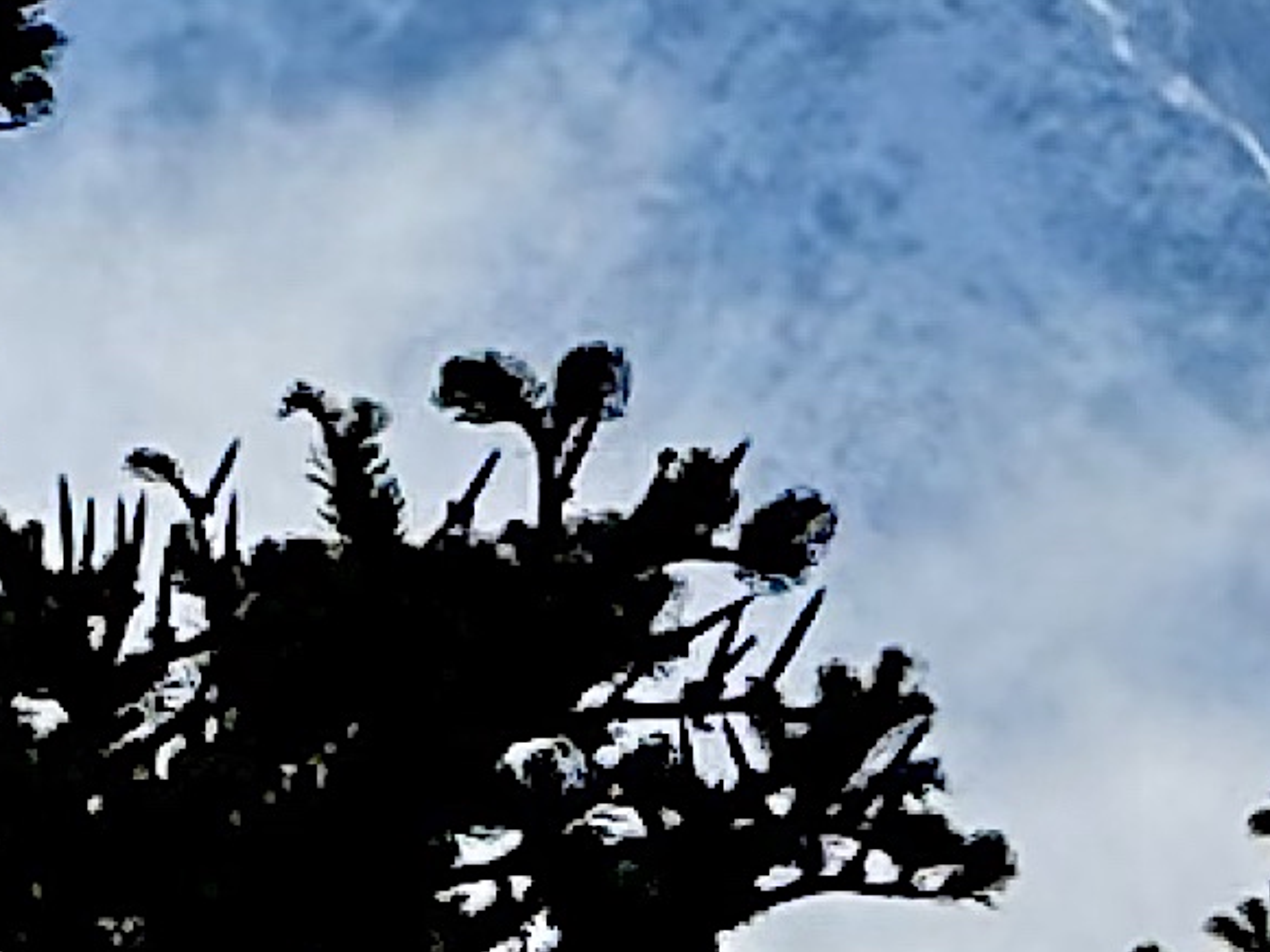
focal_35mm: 564
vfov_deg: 2.6
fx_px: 20696
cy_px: 392
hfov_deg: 3.5
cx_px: 671
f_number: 2.8
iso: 50
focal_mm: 15.66
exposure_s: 1/2146
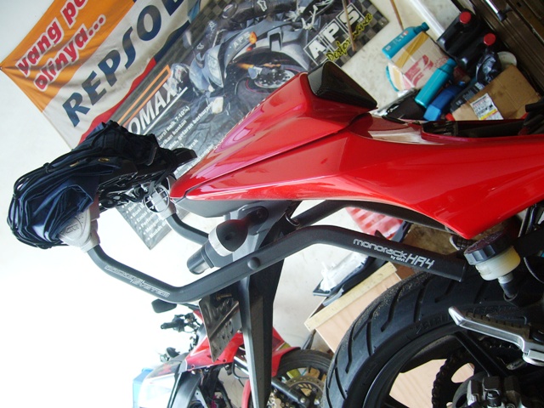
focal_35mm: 35
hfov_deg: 52.6
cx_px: 272
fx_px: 550
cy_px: 204
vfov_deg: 40.7
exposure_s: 1/25
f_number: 2.8
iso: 100
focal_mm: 5.8
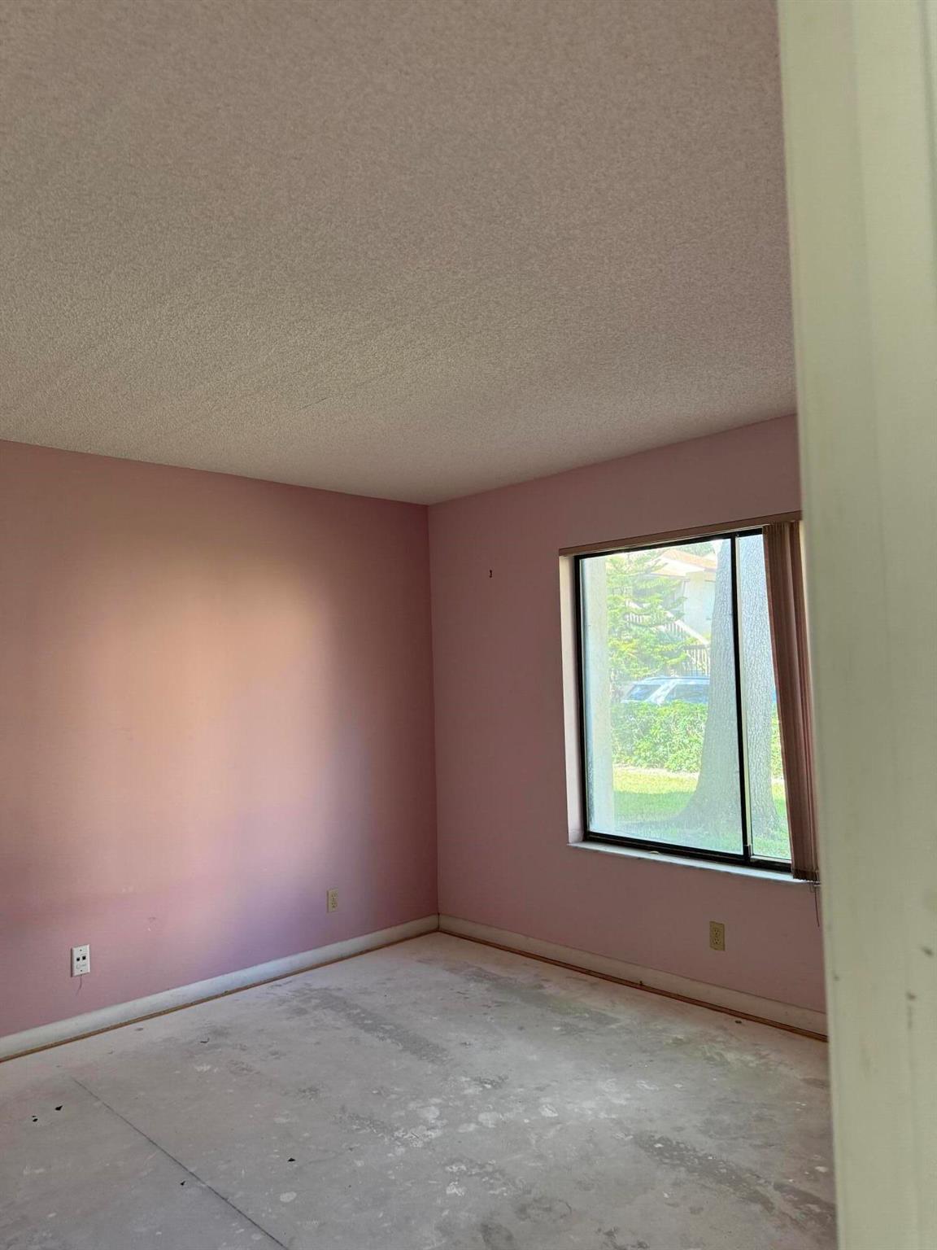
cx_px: 468
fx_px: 866
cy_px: 625
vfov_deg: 71.6
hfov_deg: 56.8
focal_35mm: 24
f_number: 1.78
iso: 200
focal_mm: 6.76
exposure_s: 1/142
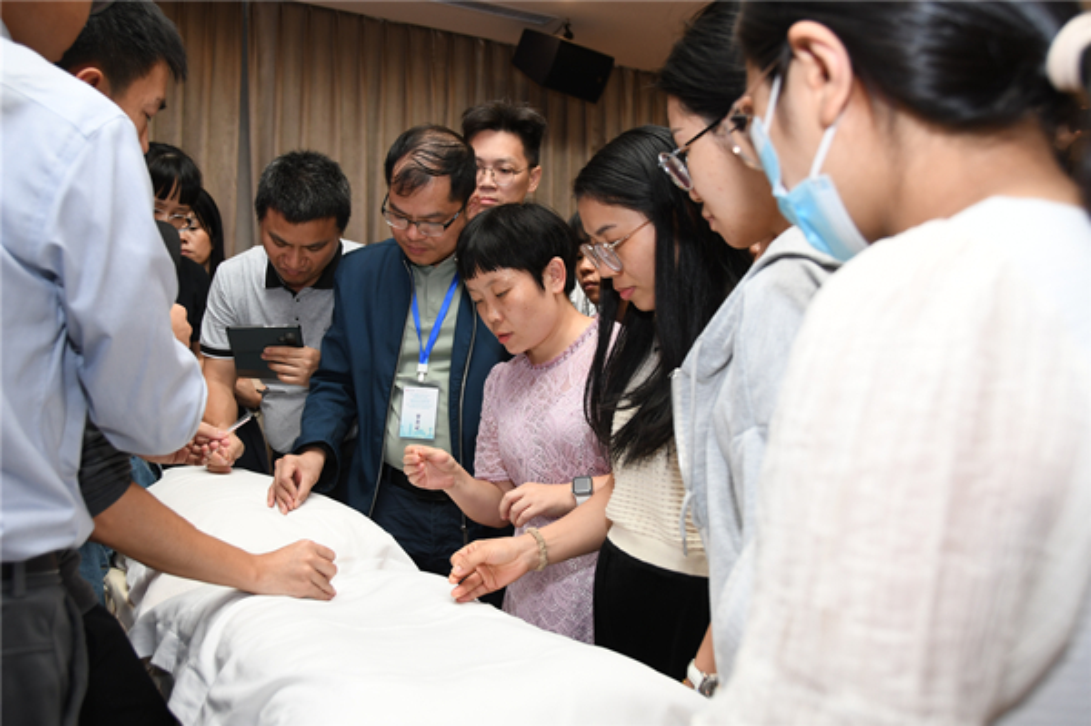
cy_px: 363
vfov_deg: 39.9
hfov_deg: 57.3
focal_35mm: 33
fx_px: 999
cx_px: 546
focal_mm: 22
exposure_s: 1/125
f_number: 3.8
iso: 500
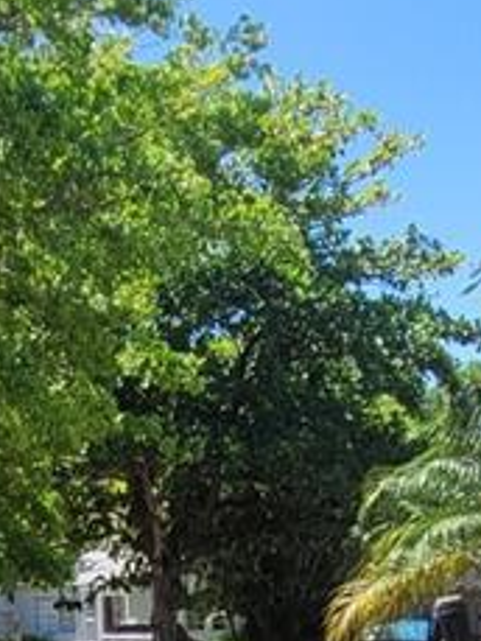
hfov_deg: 21.6
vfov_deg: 24.9
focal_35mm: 68
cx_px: 260
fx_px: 1259
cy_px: 829
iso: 40
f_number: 2.2
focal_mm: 1.74
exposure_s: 1/645
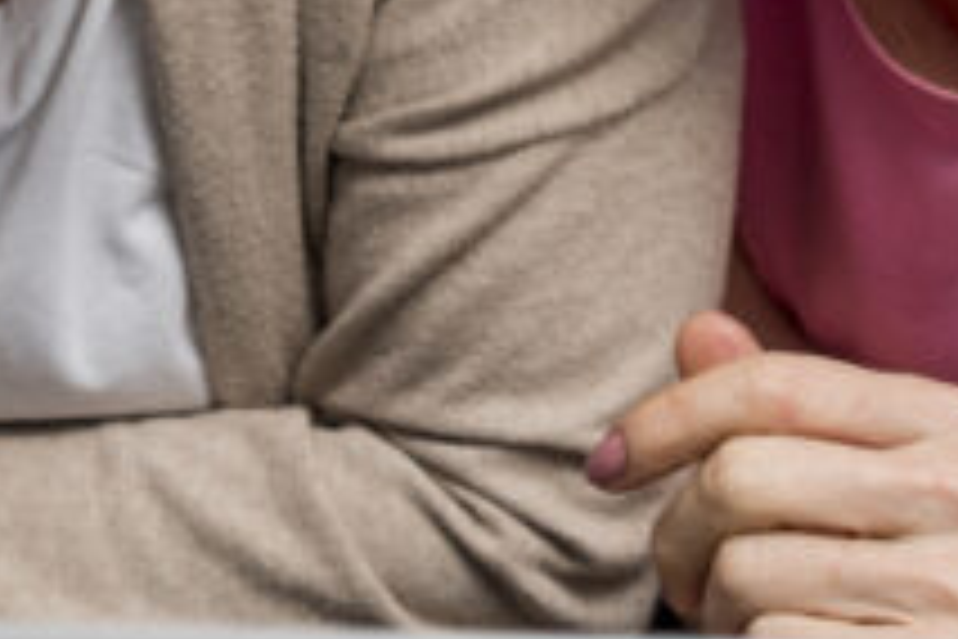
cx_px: -130
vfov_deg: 5.7
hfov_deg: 8.5
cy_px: -313
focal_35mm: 240
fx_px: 6386
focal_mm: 50
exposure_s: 1/160
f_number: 5
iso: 200
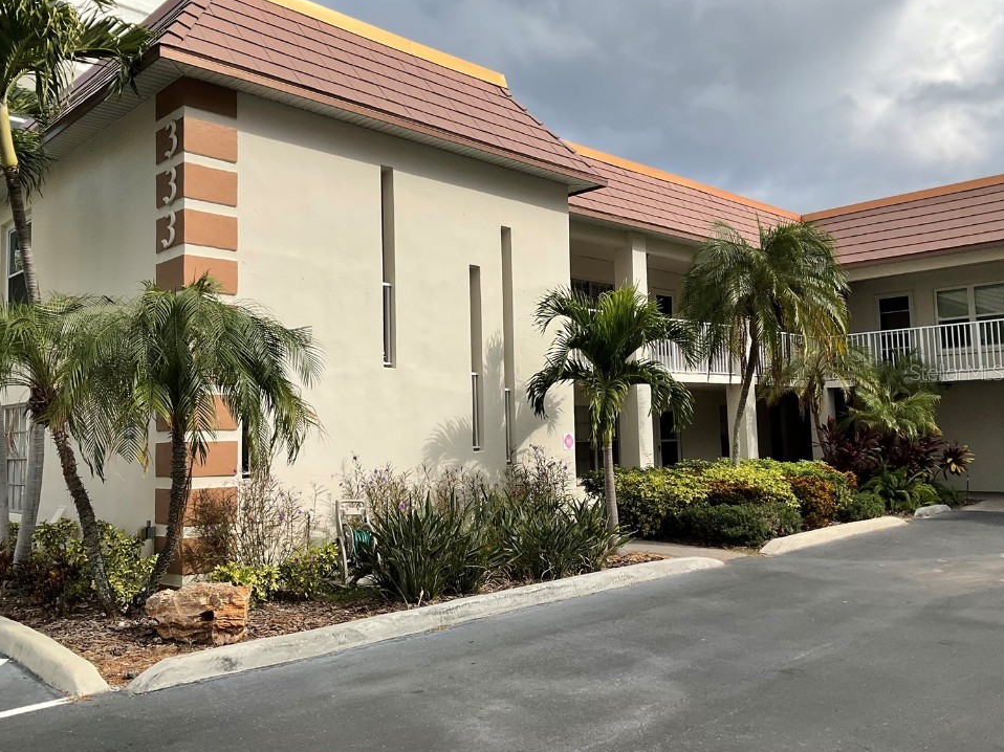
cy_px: 372
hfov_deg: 58.3
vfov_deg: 45.4
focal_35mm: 31
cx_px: 472
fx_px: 899
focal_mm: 3
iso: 25
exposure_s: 1/2141
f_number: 1.8
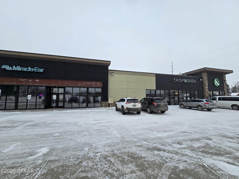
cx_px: 120
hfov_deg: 106.2
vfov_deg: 89.9
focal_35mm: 13
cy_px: 90
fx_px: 90
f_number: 2.2
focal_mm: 2.2
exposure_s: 1/1304
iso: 50
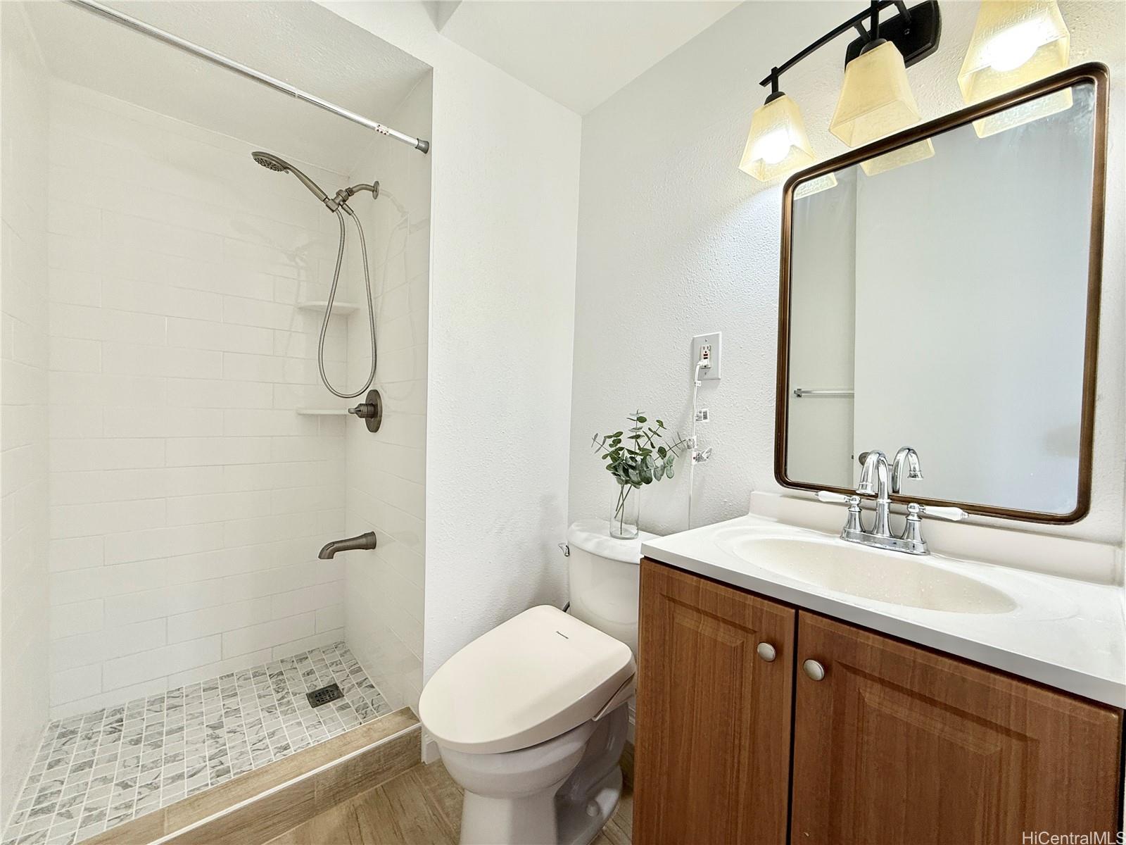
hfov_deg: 102.1
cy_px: 422
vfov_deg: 85.7
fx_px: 455
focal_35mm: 14
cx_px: 563
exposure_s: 1/120
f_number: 2.2
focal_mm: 2.22
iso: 64
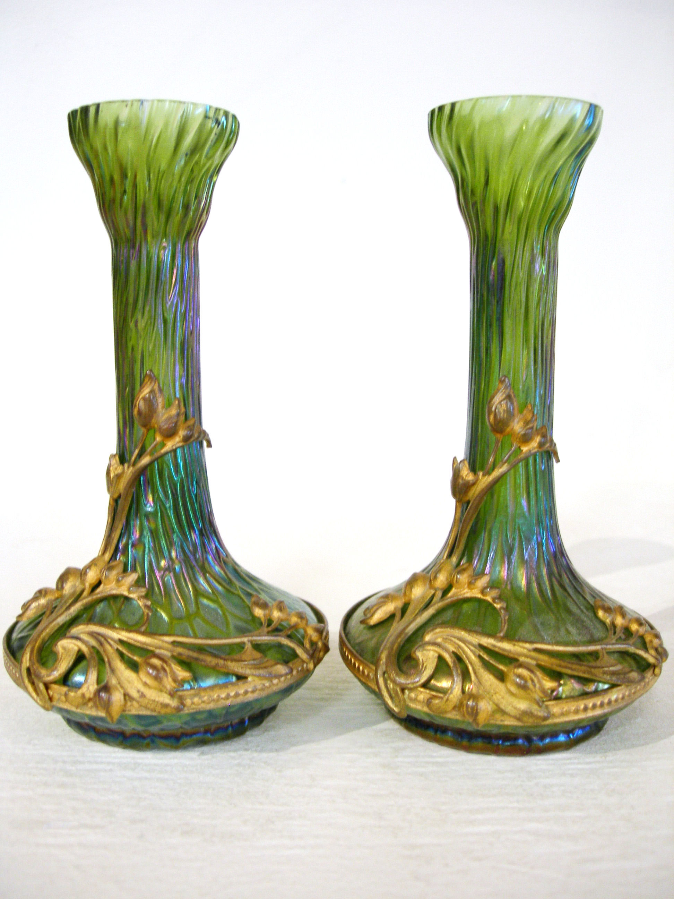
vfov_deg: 49.0
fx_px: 987
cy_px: 450
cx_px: 337
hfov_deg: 37.7
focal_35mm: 38
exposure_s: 1/5.7
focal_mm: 7.8
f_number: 2.8
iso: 50
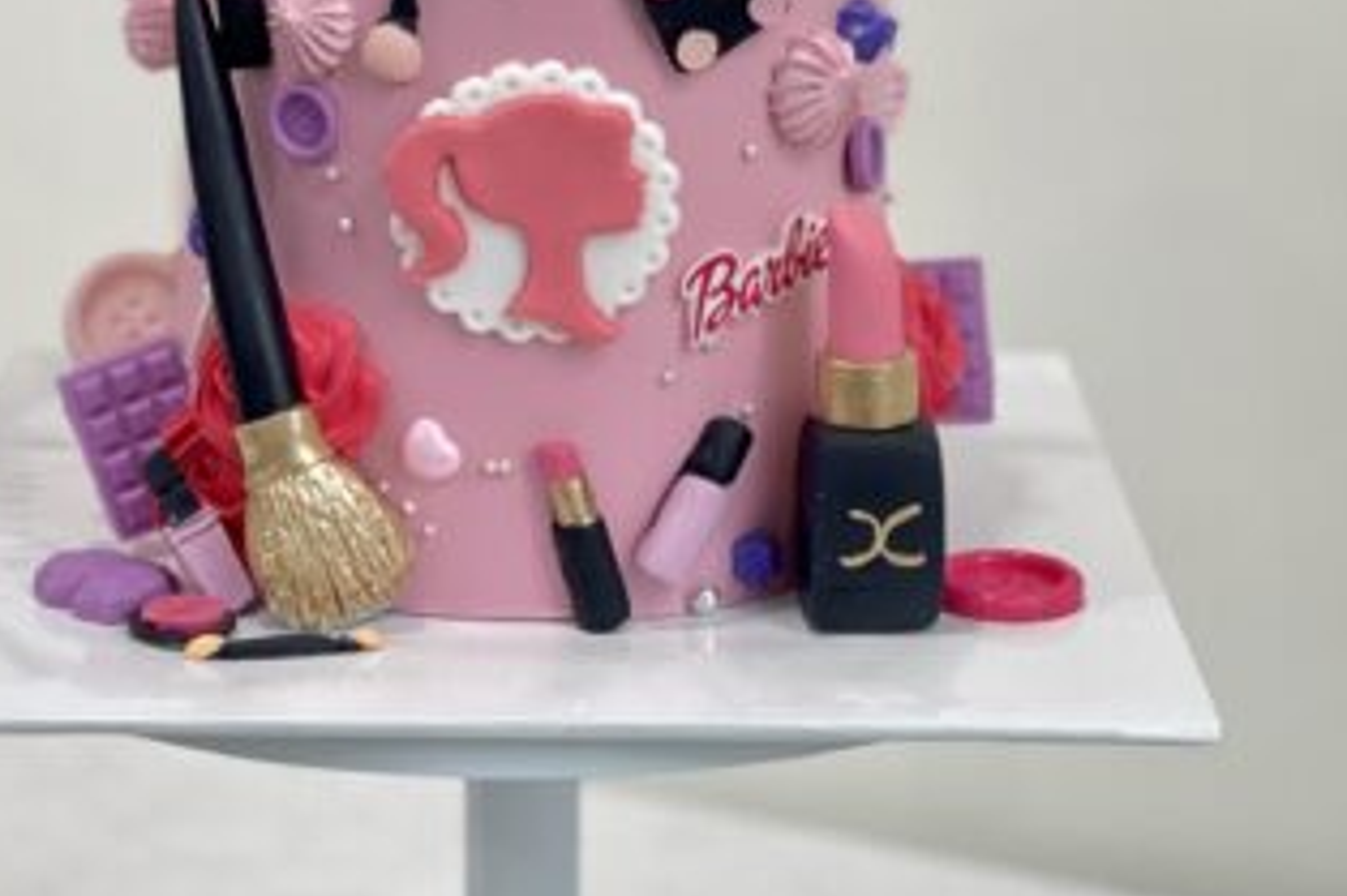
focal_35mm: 113
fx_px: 4226
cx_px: 528
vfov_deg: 12.0
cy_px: 92
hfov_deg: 18.1
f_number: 2.2
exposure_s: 1/100
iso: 250
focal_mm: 7.5
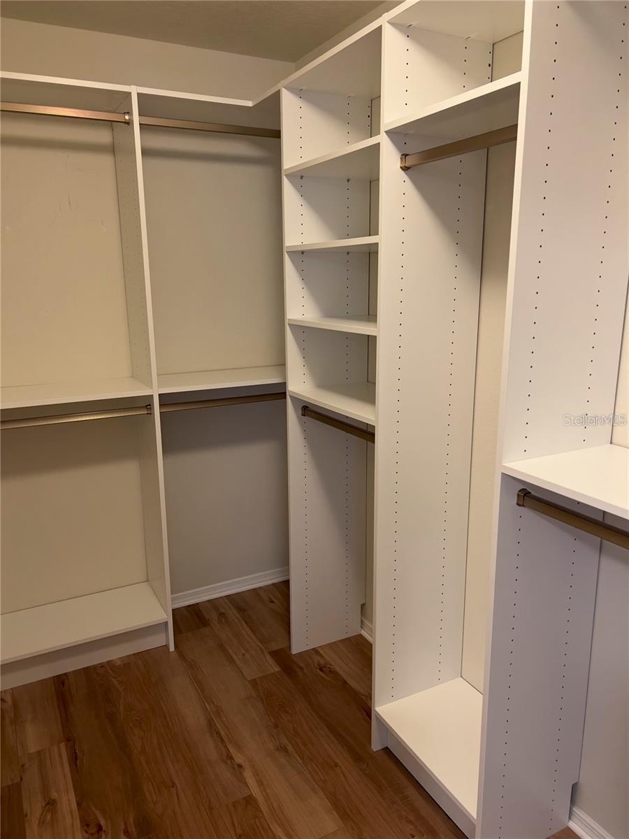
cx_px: 314
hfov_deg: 53.1
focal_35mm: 26
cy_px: 420
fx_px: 630
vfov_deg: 67.3
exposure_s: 1/60
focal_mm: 5.7
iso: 160
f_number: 1.5
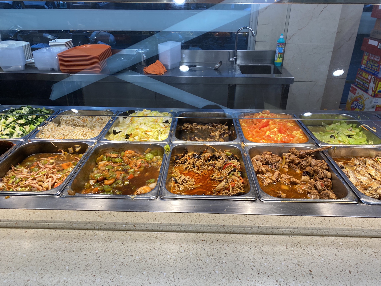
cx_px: 190
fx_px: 286
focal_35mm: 26
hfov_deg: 67.3
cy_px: 143
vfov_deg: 53.1
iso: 50
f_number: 1.8
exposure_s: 1/100
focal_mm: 4.25
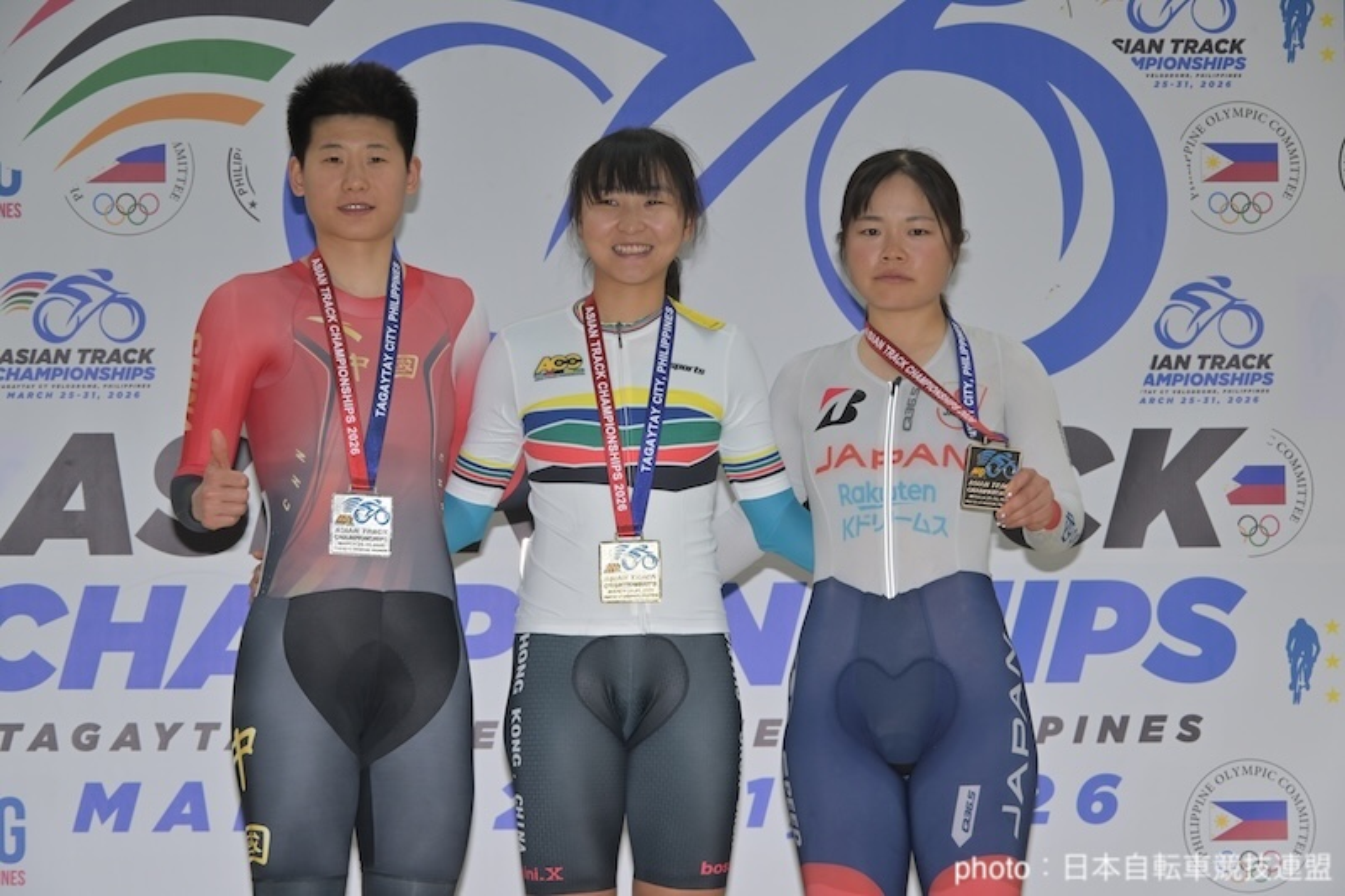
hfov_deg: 19.5
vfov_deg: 13.0
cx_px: 672
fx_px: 3922
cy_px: 448
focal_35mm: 105
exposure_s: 1/160
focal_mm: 105
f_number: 8
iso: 800
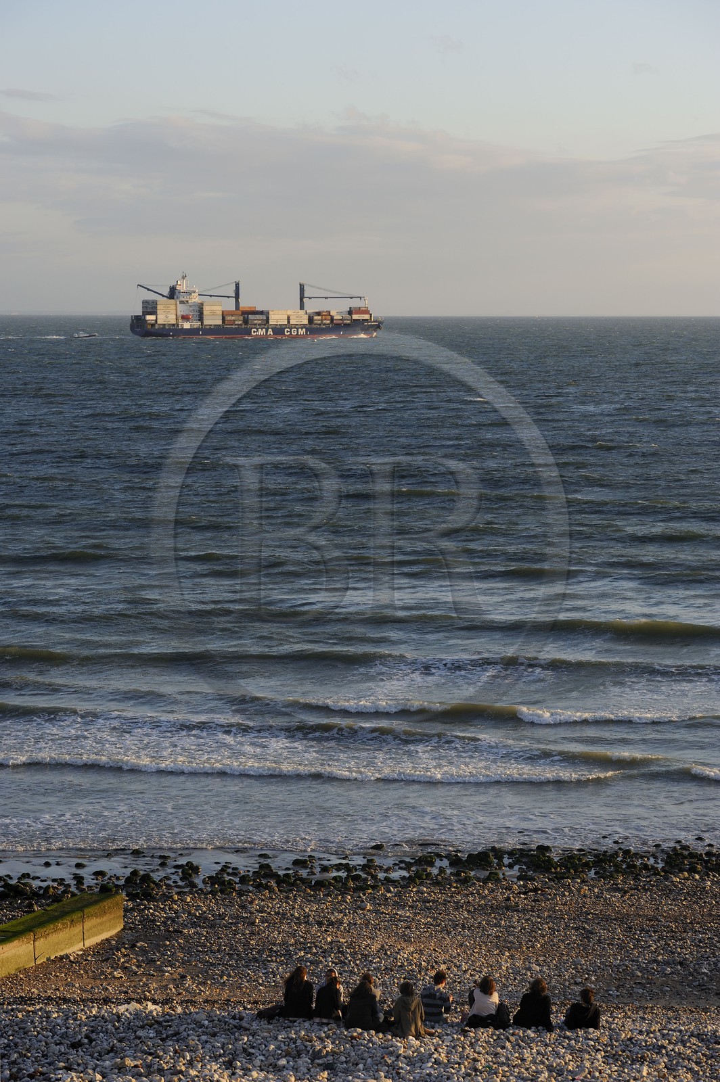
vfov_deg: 21.5
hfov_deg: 14.4
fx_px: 2855
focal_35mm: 95
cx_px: 360
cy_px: 541
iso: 200
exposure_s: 1/320
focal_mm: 95
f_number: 5
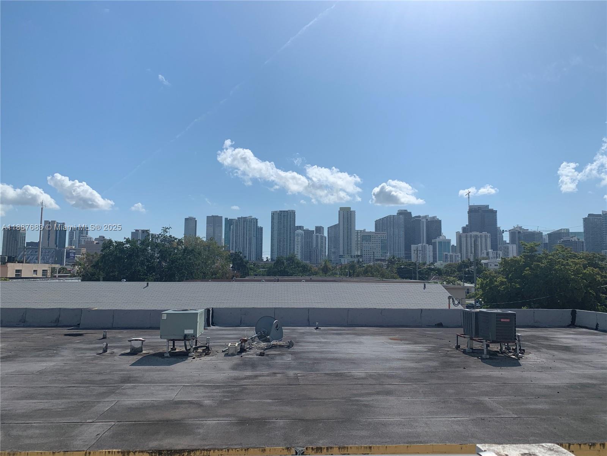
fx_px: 456
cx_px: 304
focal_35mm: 26
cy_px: 228
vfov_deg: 53.1
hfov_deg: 67.3
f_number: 1.8
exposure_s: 1/6452
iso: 25
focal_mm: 4.25
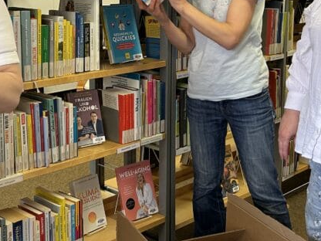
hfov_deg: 30.2
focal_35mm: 64
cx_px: 140
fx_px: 593
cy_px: 69
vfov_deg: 22.8
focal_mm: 5.7
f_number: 1.5
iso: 125
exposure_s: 1/100
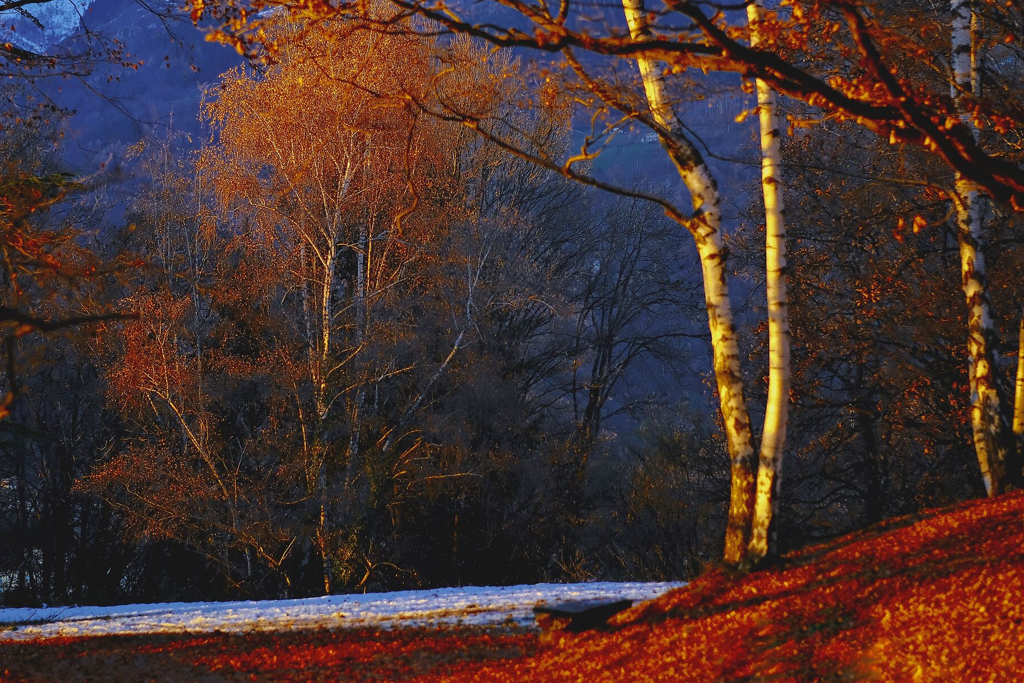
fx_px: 3157
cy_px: 285
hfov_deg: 18.4
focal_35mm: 111
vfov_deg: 12.3
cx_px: 466
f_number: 1.4
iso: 125
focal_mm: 56
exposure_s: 1/1000
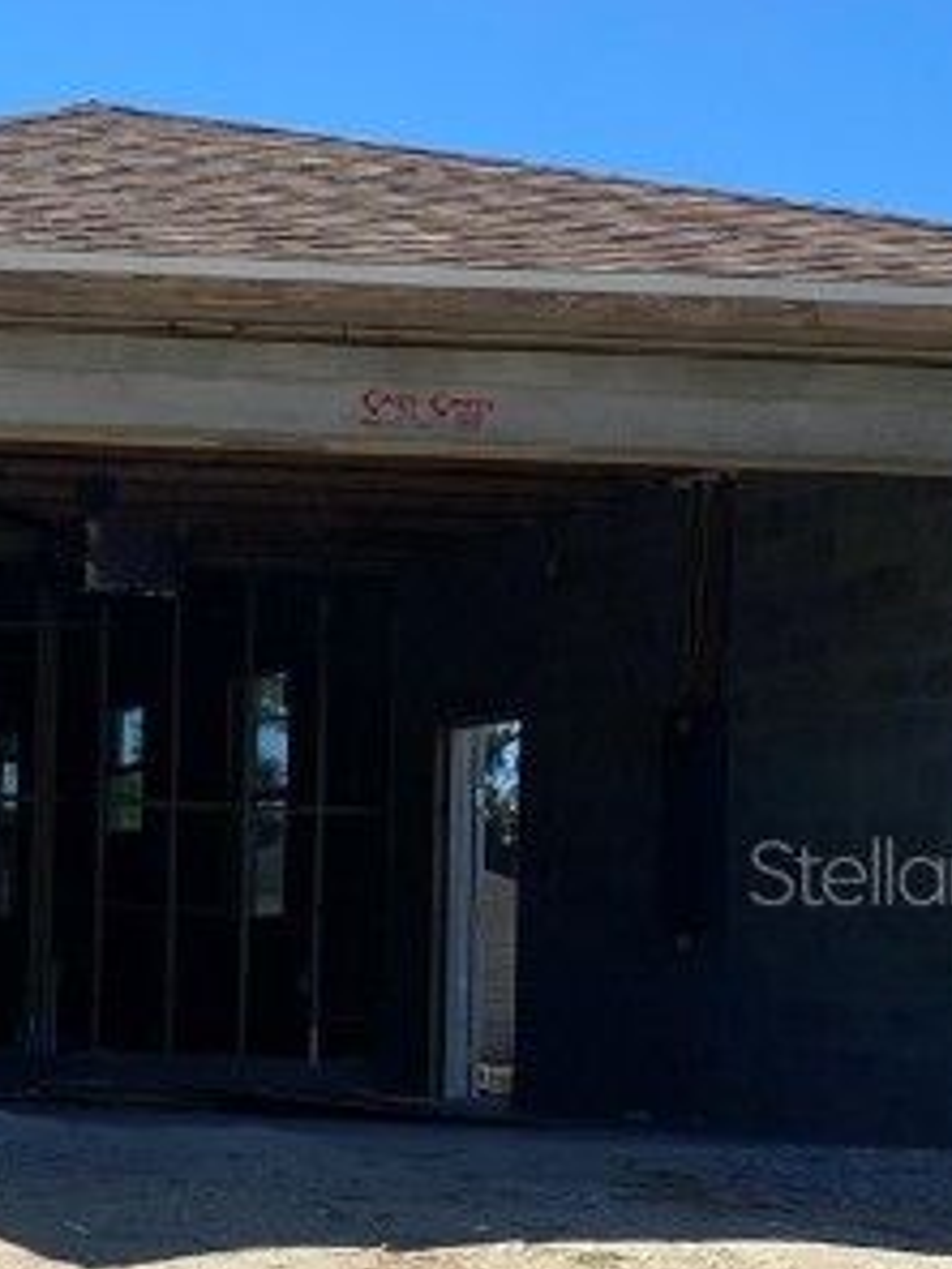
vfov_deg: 21.7
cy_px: 870
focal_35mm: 90
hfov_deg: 13.6
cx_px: -1042
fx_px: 3300
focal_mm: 4.25
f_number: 1.8
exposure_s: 1/3497
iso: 32
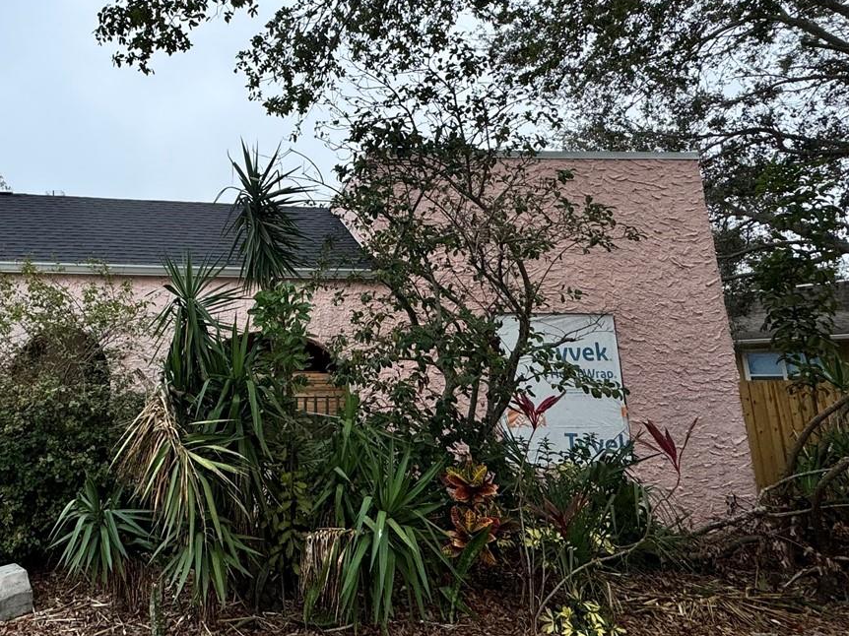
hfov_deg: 63.6
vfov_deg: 52.4
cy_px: 235
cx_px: 220
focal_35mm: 26
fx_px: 638
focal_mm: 2.22
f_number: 2.2
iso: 40
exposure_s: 1/652
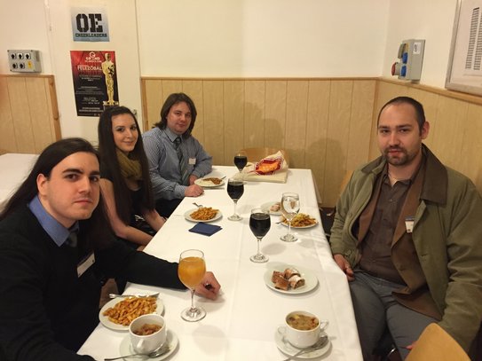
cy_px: 180
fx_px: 404
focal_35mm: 29
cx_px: 241
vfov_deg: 48.2
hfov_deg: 61.7
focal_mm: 4.15
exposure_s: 1/17
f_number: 2.2
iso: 250
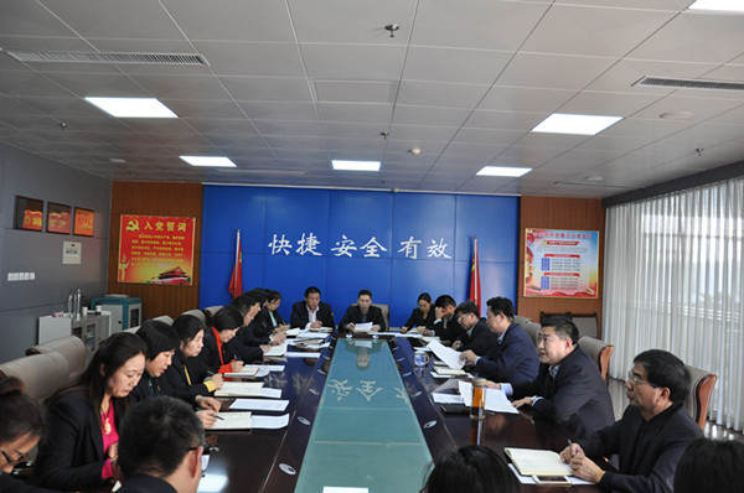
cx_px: 372
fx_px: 557
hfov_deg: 67.5
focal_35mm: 27
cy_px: 246
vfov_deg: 47.8
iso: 1600
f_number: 5.6
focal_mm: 18
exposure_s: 1/125
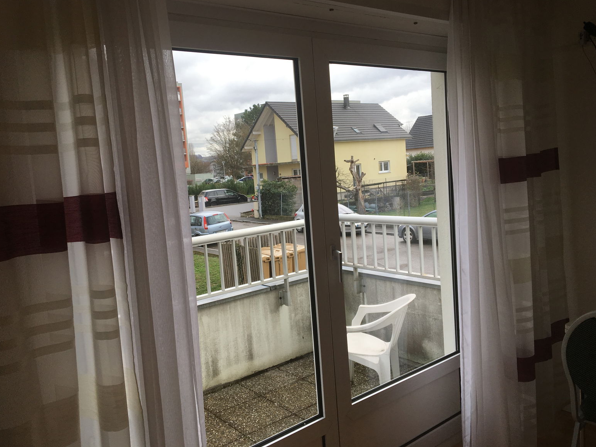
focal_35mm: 30
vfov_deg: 46.8
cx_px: 296
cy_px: 220
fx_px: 516
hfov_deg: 60.0
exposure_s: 1/248
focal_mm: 4.15
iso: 25
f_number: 2.2
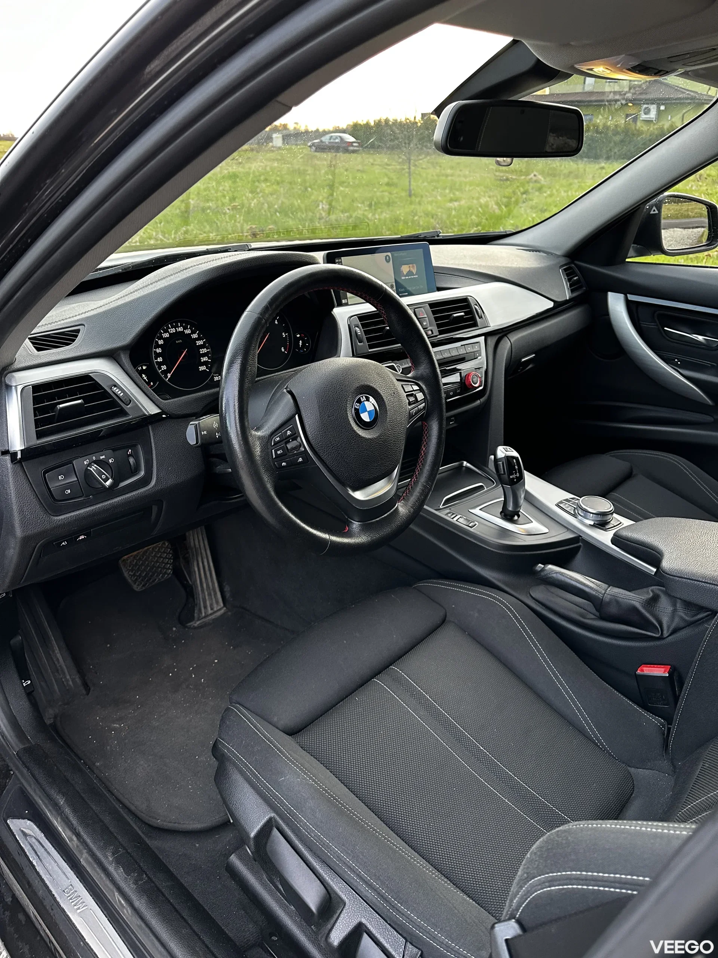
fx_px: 664
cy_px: 479
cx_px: 359
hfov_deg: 56.8
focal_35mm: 24
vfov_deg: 71.6
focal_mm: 6.86
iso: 250
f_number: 1.78
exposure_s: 1/70
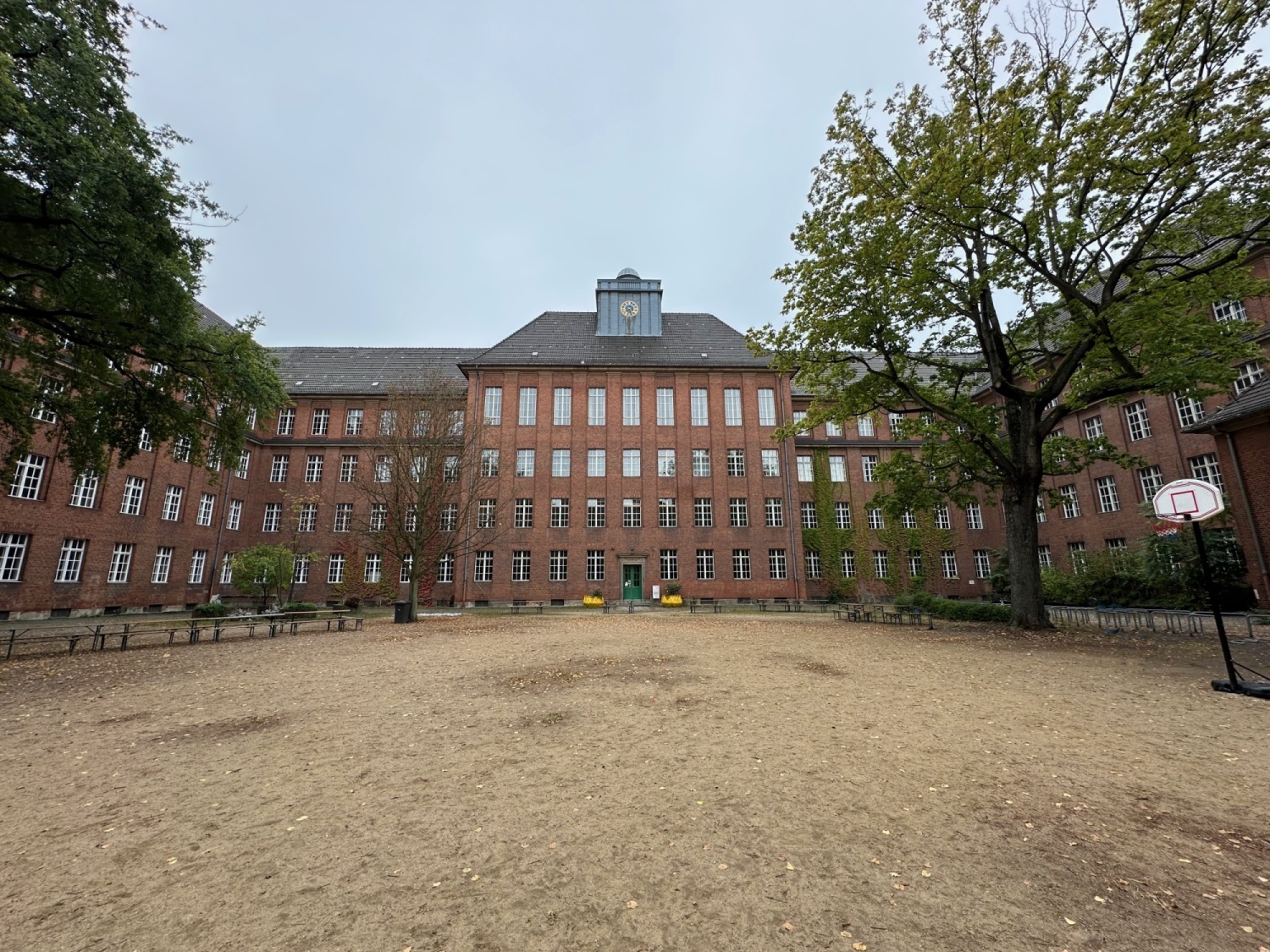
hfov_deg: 102.1
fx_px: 514
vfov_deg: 85.7
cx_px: 635
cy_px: 476
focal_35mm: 14
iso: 40
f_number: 2.2
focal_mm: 2.22
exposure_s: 1/211
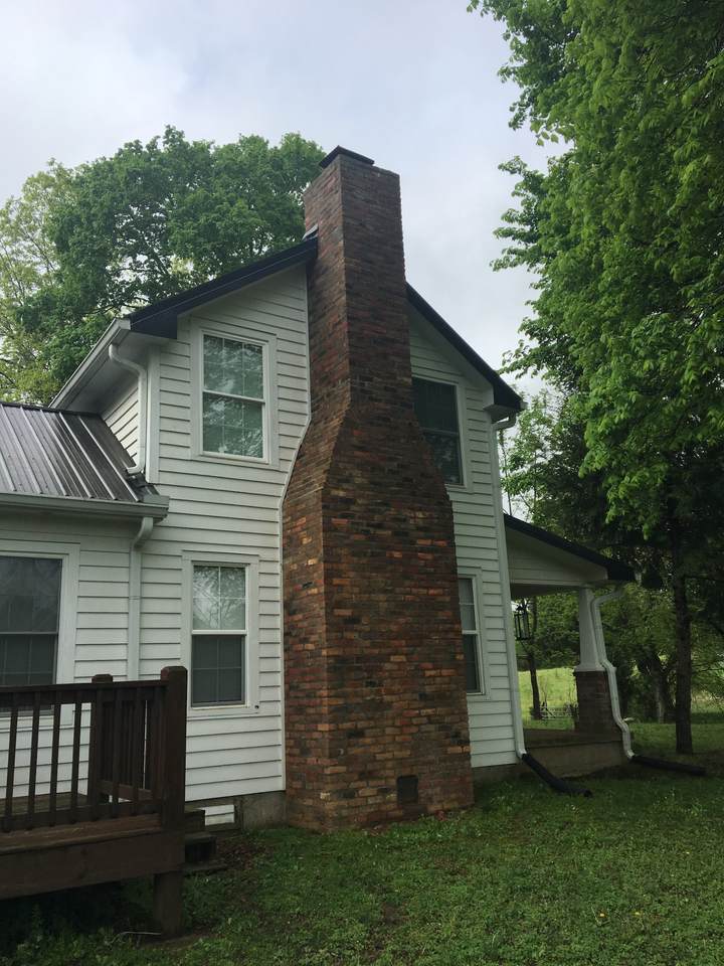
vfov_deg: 61.7
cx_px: 362
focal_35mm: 29
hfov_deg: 48.2
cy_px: 483
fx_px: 809
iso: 25
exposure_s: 1/1282
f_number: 2.2
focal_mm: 4.15
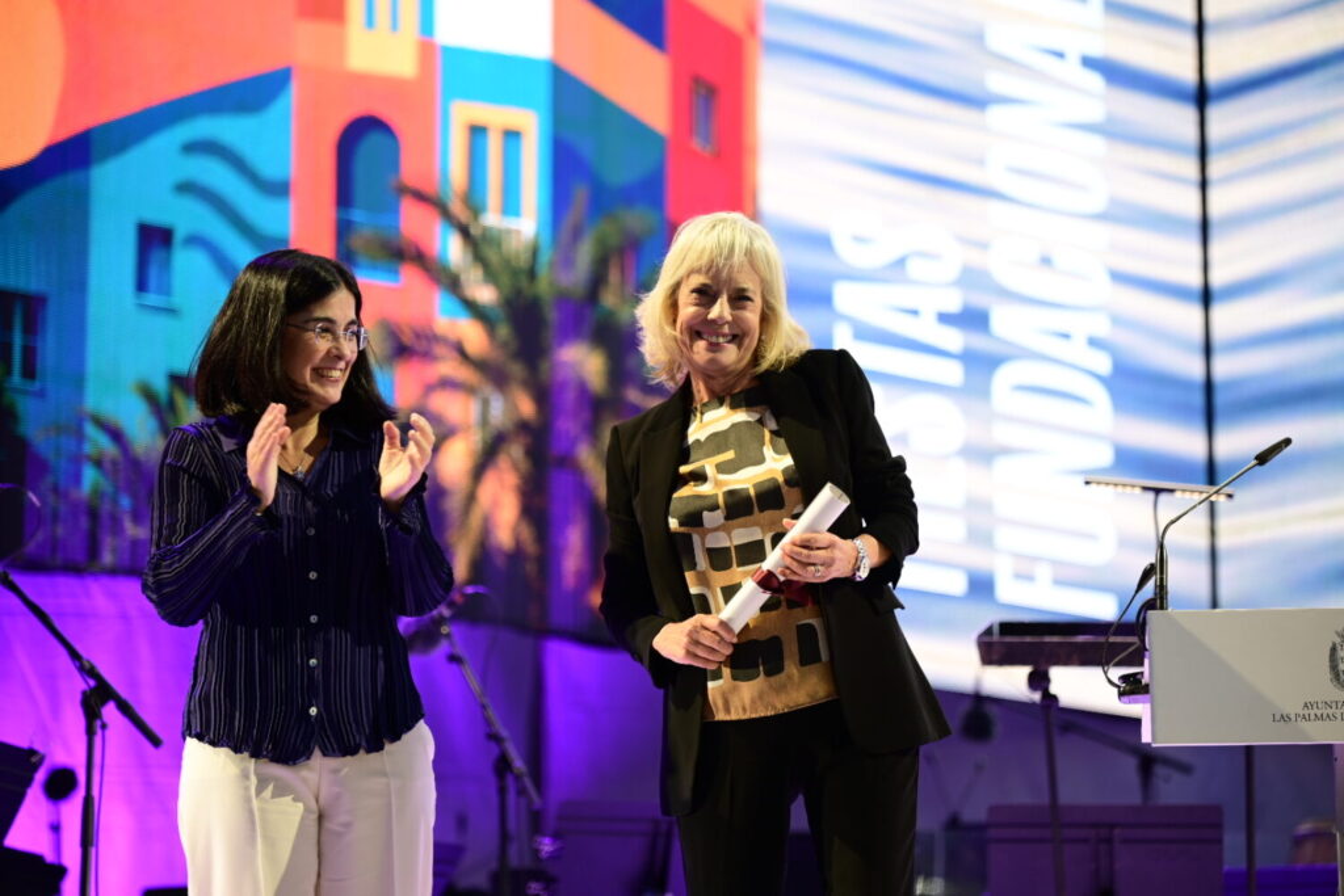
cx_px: 672
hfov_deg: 16.4
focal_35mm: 125
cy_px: 448
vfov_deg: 11.0
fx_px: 4667
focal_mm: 125
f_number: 2.8
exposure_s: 1/250
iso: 500
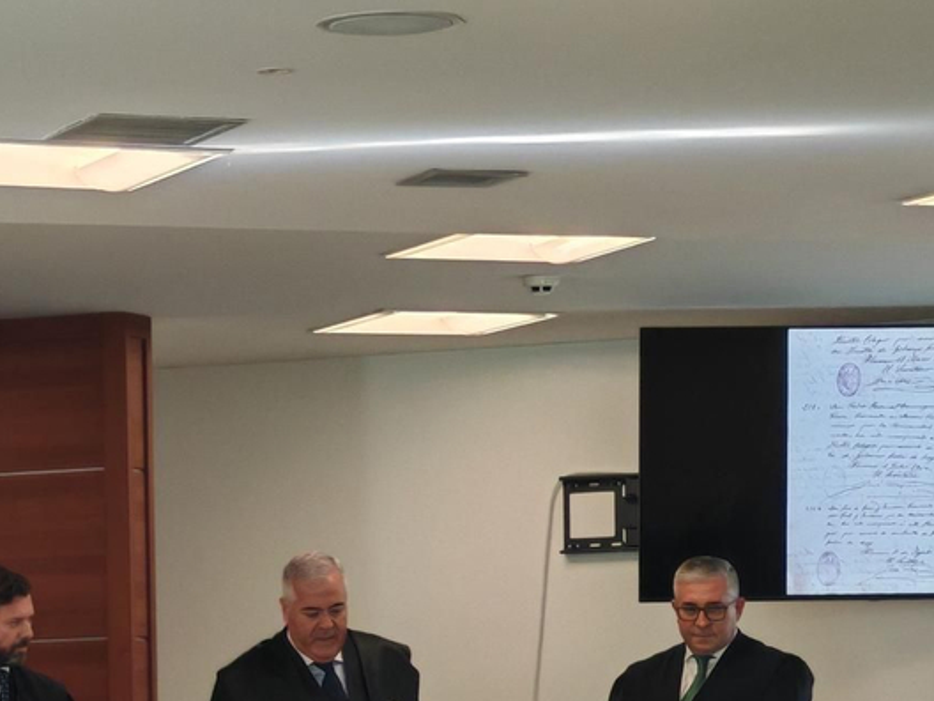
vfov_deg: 7.2
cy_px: 765
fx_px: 5558
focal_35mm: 206
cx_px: -140
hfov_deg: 9.5
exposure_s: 1/50
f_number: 2.4
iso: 125
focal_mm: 8.67
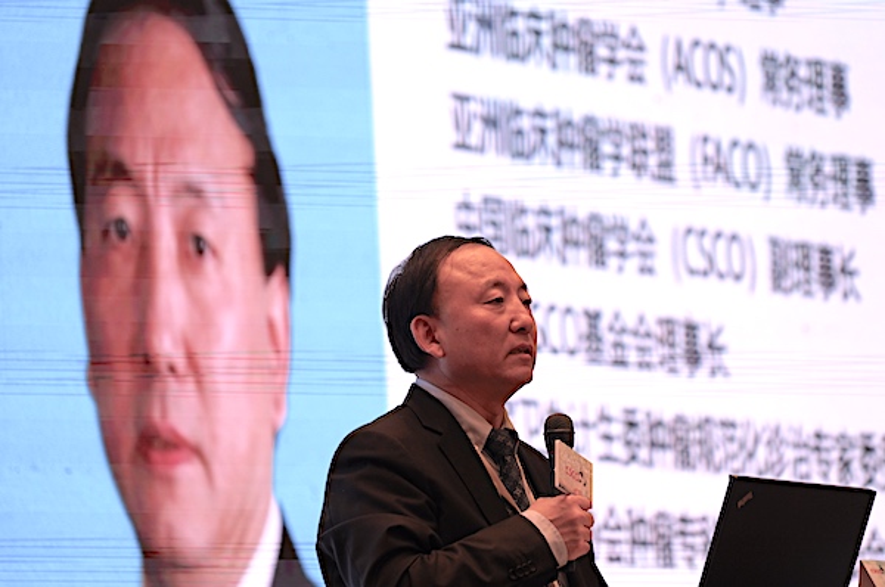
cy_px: 294
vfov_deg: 6.8
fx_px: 4909
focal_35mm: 200
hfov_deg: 10.3
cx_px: 442
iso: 320
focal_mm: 200
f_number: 4
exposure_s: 1/200
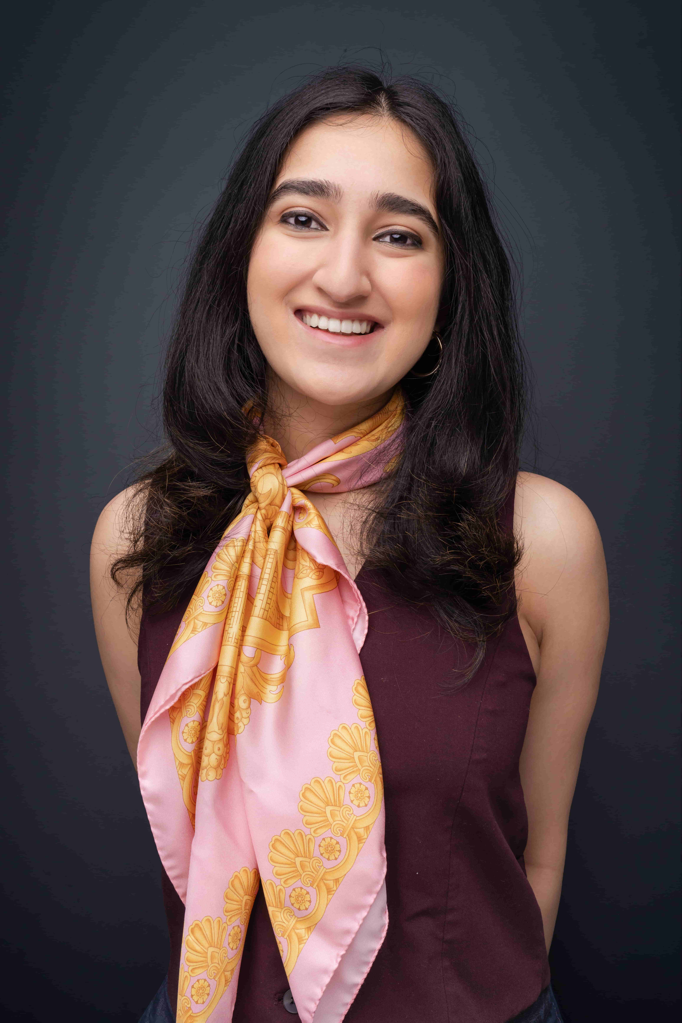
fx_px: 1136
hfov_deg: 33.4
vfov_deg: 48.5
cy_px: 512
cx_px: 341
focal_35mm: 40
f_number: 11
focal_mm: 40
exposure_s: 1/160
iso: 400
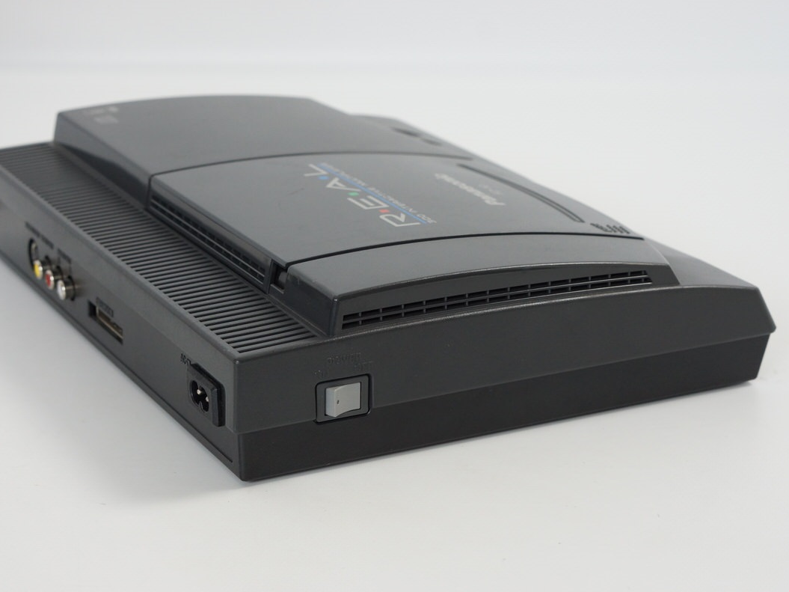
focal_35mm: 82
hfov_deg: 23.8
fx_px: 1869
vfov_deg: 18.0
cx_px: 371
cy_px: 299
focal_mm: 50
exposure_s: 1/80
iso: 800
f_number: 6.3
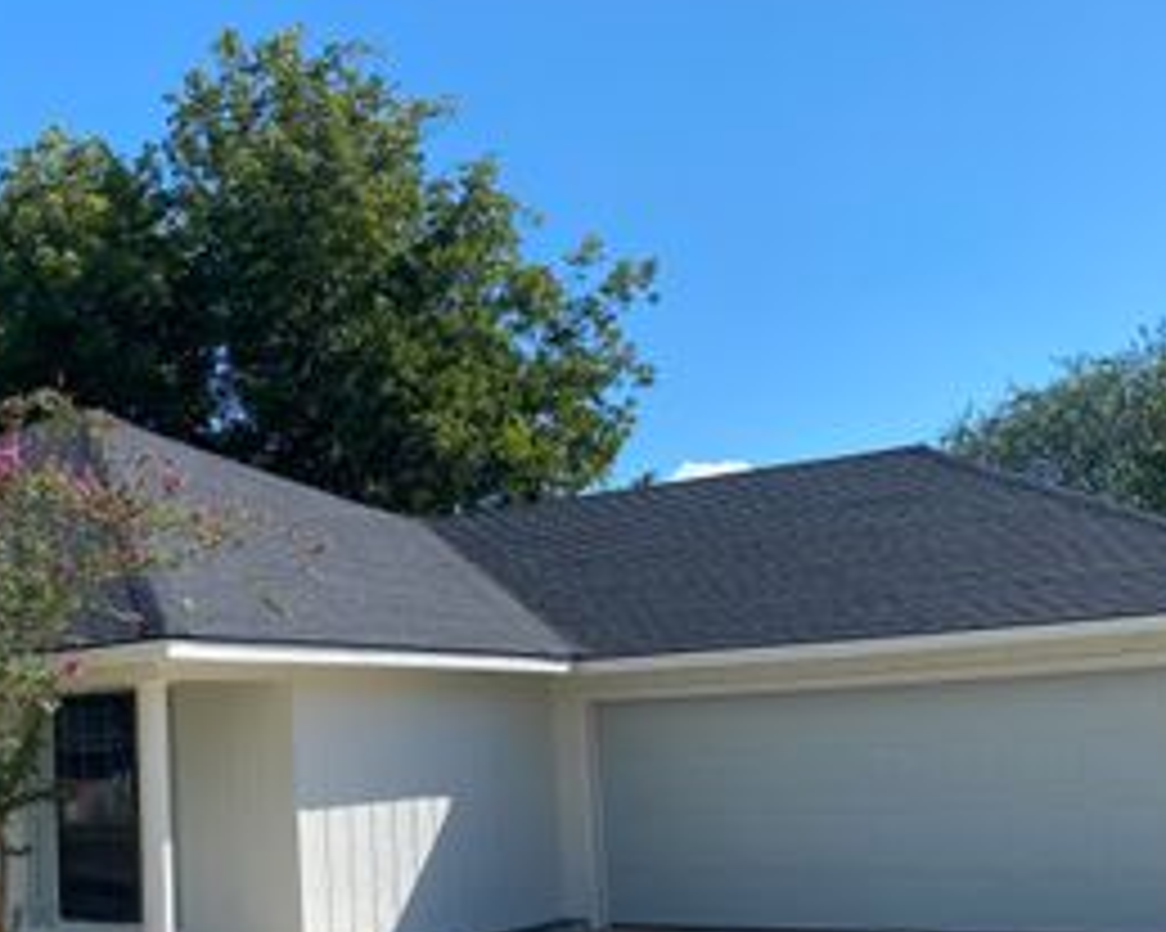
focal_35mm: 49
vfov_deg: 30.4
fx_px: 1690
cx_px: 338
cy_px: 687
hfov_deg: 37.4
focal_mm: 4.25
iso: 32
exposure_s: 1/2625
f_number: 1.8
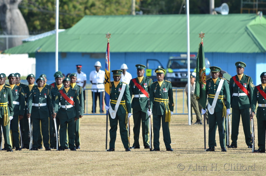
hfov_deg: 3.4
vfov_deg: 2.3
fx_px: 4422
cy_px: 88
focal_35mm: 600
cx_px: 133
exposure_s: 1/640
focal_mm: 400
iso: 250
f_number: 5.6
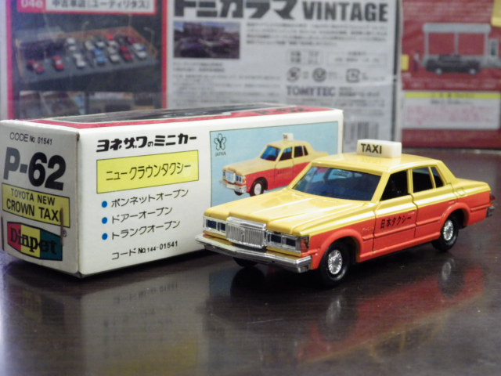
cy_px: 188
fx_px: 854
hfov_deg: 32.7
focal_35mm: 59
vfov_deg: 24.8
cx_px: 250
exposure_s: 1/40
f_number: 4
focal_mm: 10.7
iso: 800
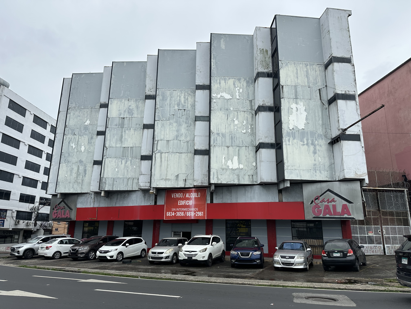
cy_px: 154
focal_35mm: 24
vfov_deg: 56.8
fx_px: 285
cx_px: 206
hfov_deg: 71.6
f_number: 1.78
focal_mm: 6.86
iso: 80
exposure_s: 1/3247
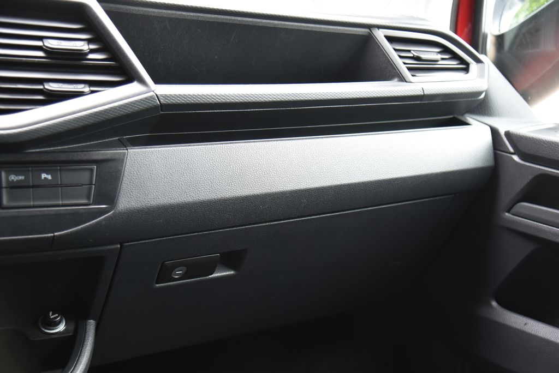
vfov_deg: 24.7
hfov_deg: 36.2
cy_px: 186
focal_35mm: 55
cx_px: 280
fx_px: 854
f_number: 4
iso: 500
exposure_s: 1/15
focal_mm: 55
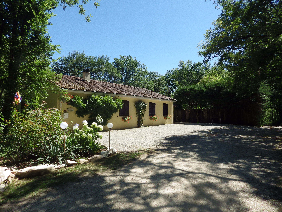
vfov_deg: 61.1
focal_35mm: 22
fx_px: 179
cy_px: 106
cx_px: 141
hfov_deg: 76.4
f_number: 3.1
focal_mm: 4
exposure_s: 1/800
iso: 100
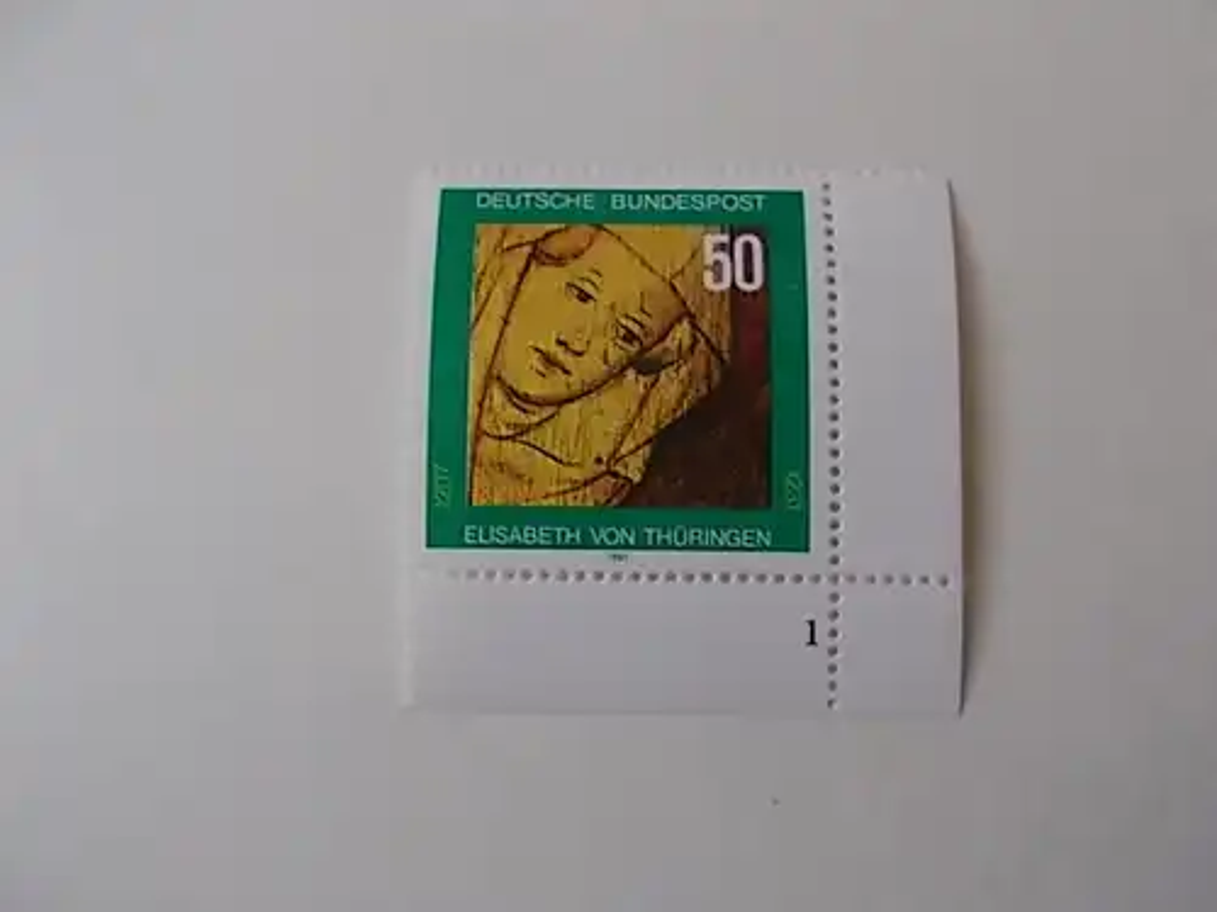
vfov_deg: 53.1
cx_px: 608
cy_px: 456
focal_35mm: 26
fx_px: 914
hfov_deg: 67.3
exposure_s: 1/25
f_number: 3.2
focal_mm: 4.6
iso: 125
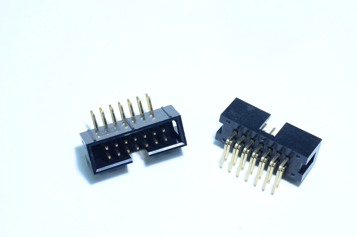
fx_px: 891
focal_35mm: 90
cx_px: 178
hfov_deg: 22.7
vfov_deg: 15.1
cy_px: 118
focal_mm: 60
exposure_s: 1/1.3
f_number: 18
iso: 100
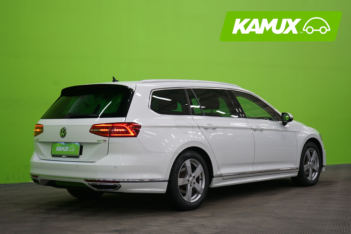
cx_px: 176
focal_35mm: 57
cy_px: 117
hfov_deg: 35.1
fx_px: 556
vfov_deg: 23.8
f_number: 5
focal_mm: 57
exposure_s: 1/13
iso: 400
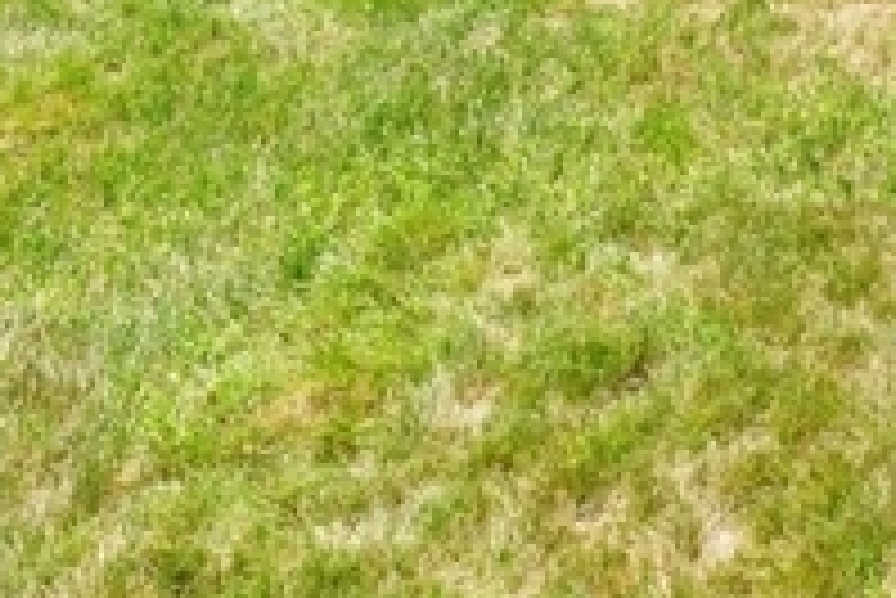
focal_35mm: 72
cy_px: -591
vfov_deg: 15.3
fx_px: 1793
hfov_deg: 24.4
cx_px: 1175
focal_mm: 14
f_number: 9
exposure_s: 1/500
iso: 320
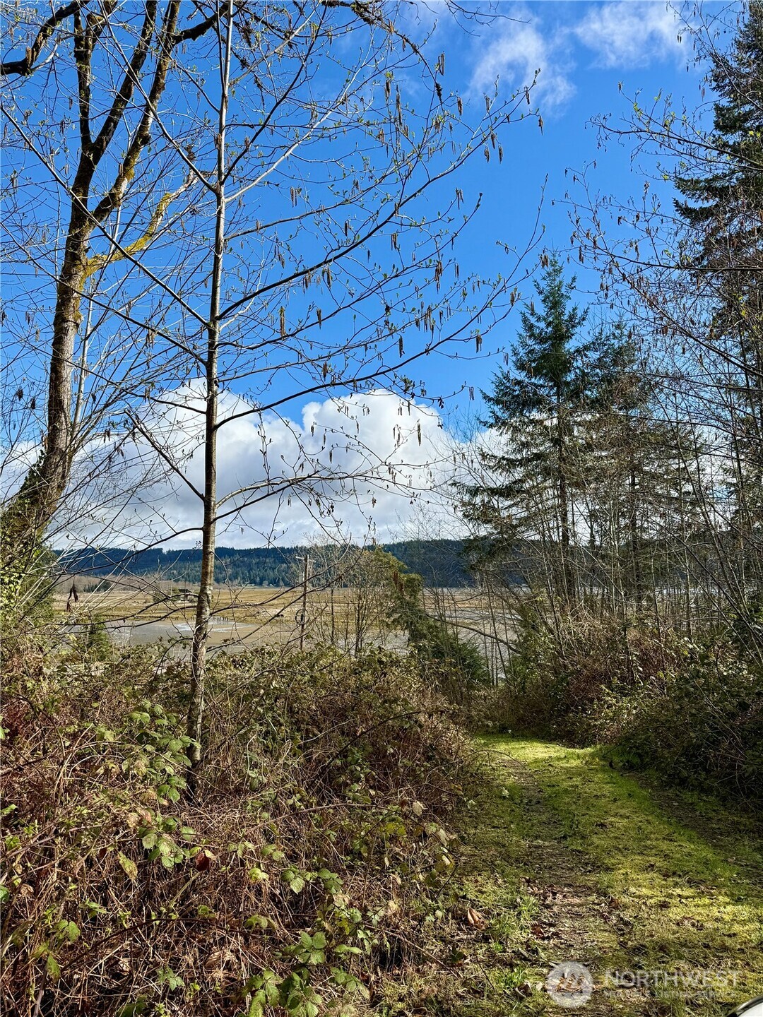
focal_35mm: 24
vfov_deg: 71.6
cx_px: 382
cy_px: 508
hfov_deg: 56.8
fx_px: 705
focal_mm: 6.76
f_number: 1.78
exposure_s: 1/4405
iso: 80
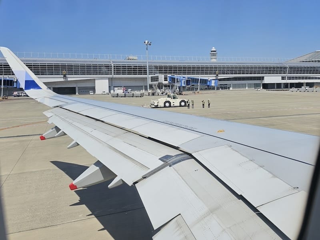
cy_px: 120
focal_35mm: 23
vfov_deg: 58.9
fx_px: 213
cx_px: 160
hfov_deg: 73.9
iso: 10
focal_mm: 6.3
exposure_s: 1/1509
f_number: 1.7
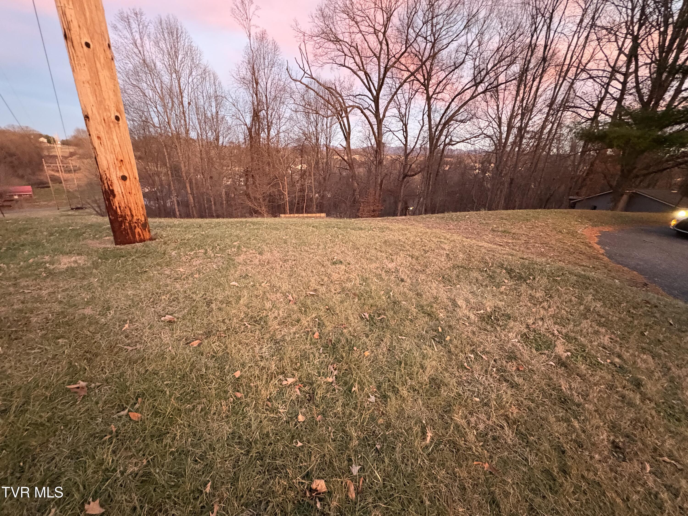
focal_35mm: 14
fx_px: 278
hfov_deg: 102.1
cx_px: 344
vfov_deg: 85.7
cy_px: 258
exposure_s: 1/40
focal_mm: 2.22
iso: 1000
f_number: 2.2
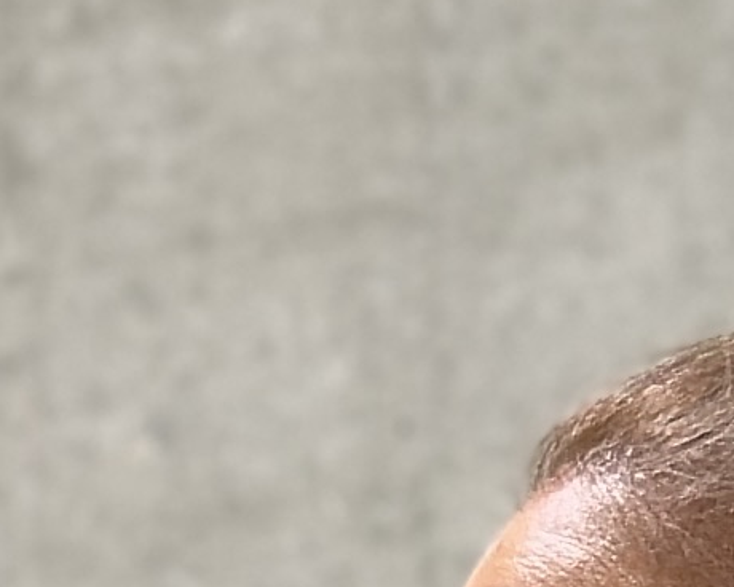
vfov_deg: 3.6
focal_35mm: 411
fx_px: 8928
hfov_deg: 4.7
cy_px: 2405
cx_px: 517
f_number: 1.78
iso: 100
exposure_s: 1/50
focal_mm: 6.86
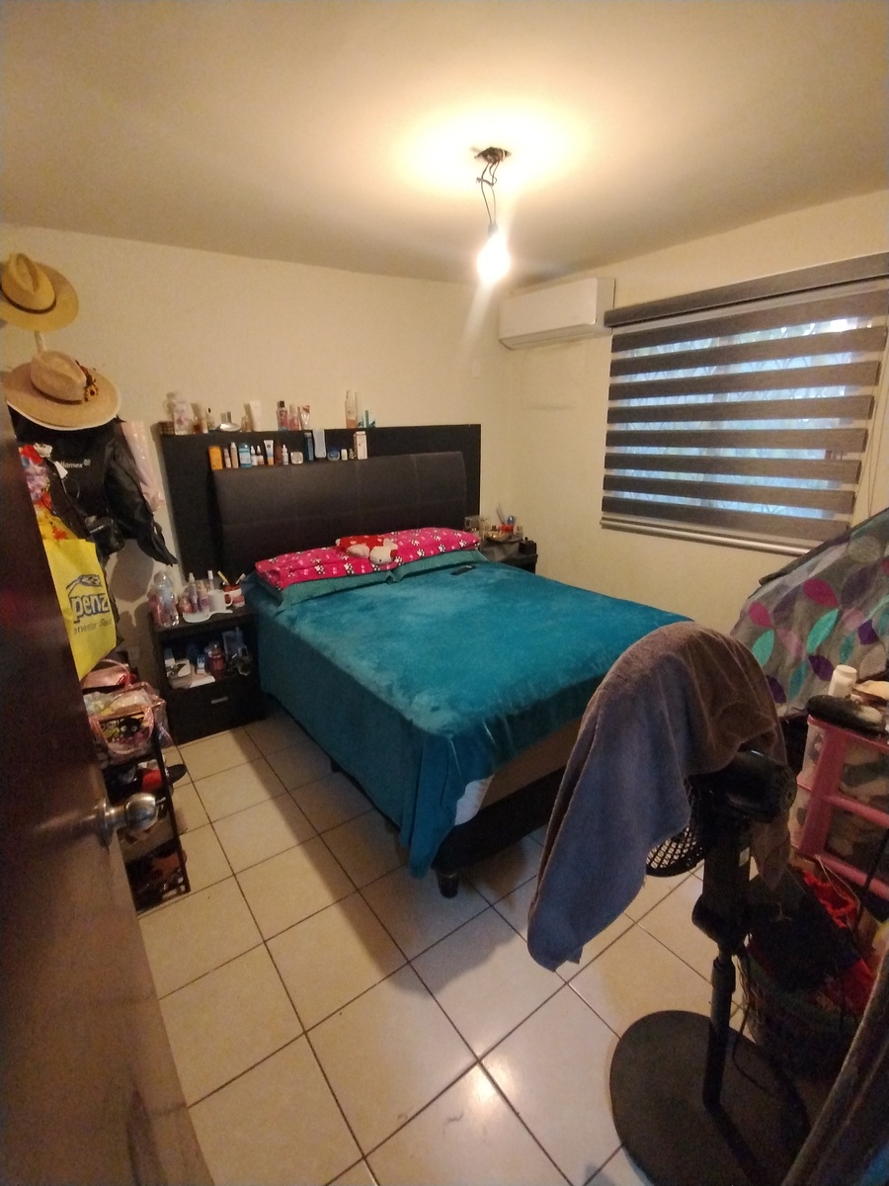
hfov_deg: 78.1
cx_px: 444
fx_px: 548
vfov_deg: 94.5
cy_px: 593
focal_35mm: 16
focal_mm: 1.66
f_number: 2.2
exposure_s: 1/17.1
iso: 413
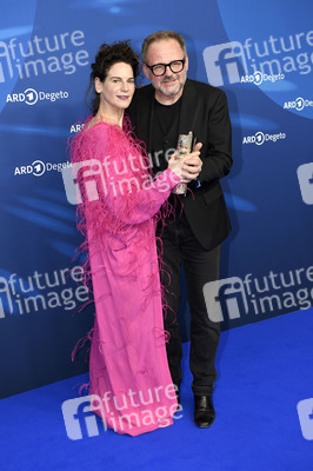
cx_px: 156
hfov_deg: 26.9
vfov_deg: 39.6
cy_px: 236
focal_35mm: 50
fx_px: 653
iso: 800
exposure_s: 1/250
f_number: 4
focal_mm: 50
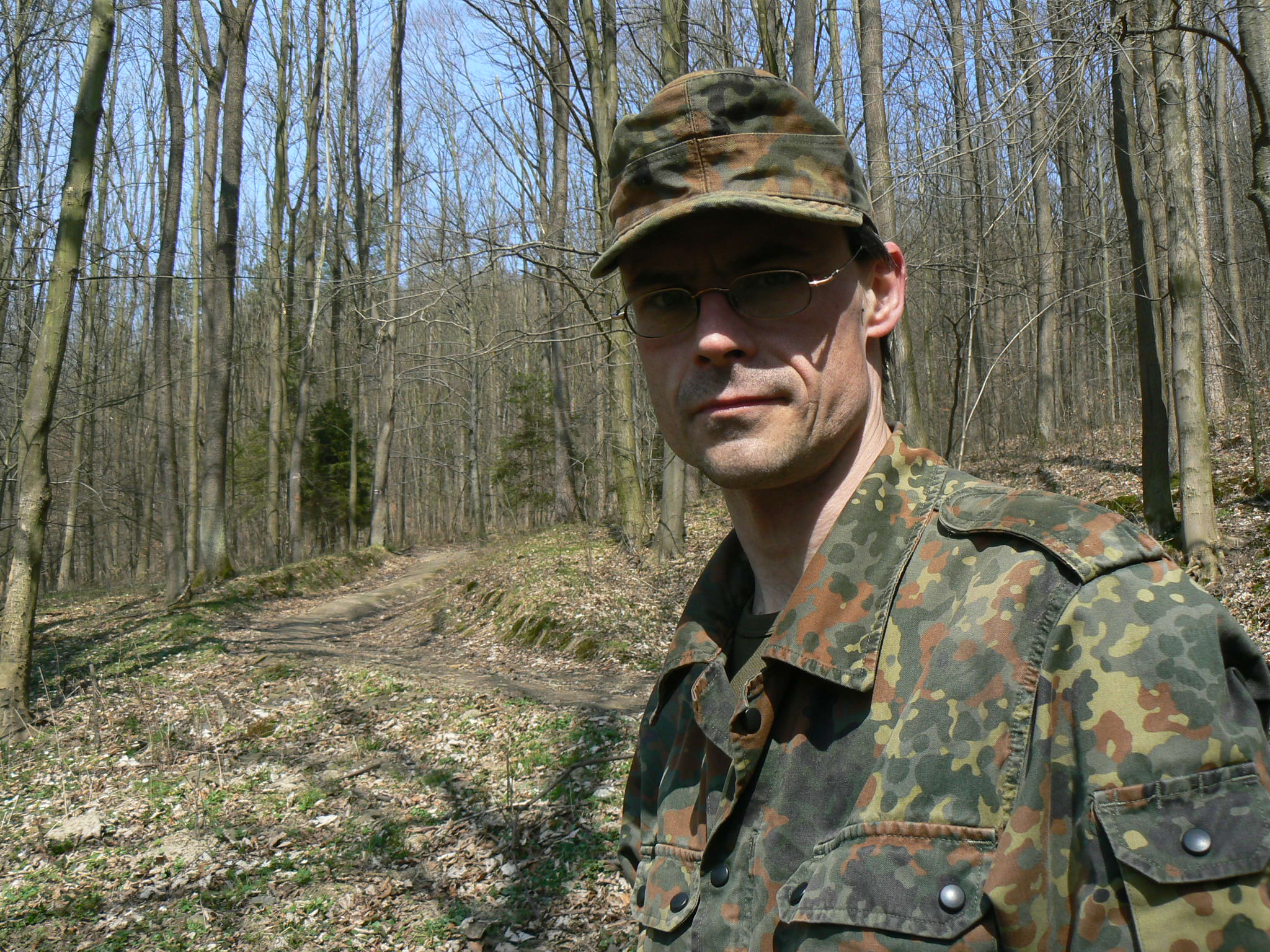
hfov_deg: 51.4
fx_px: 1321
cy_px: 476
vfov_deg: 39.7
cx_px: 635
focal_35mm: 36
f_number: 5.6
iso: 80
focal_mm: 6
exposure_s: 1/250
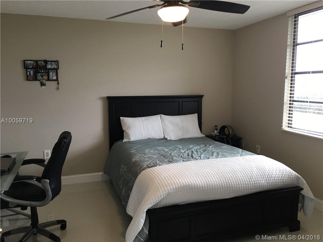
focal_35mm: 29
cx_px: 162
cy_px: 121
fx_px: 271
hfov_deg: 61.7
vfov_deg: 48.2
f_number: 2.2
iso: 25
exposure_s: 1/15
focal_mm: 4.15
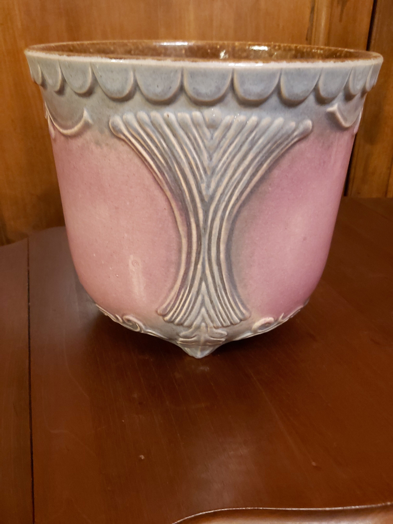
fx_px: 394
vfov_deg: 67.3
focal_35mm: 26
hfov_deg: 53.1
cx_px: 196
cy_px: 262
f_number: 1.7
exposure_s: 1/17
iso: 1000
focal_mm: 3.92
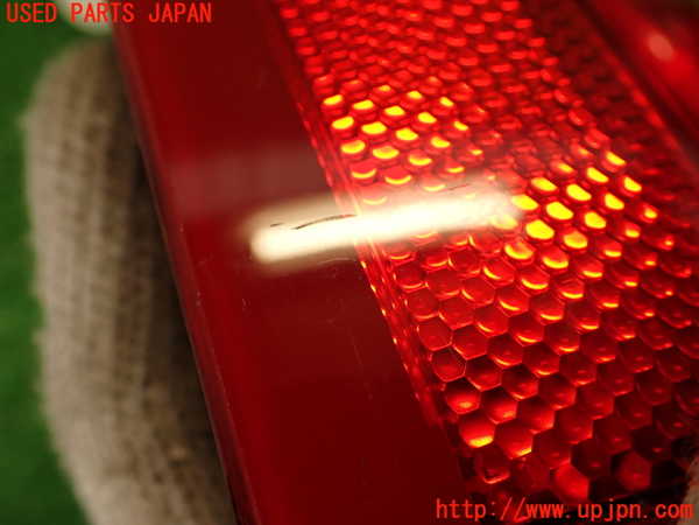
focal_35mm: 32
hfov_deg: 56.8
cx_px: 350
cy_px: 262
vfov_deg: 44.2
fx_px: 646
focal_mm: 5.79
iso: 200
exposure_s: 1/60
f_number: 2.4
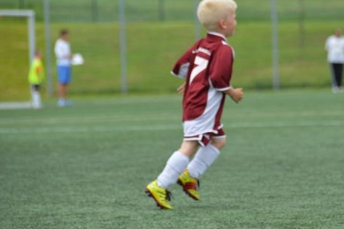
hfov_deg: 5.3
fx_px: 3714
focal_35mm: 389
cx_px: 215
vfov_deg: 3.5
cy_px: 93
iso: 400
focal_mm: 200
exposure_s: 1/1250
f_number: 5.6
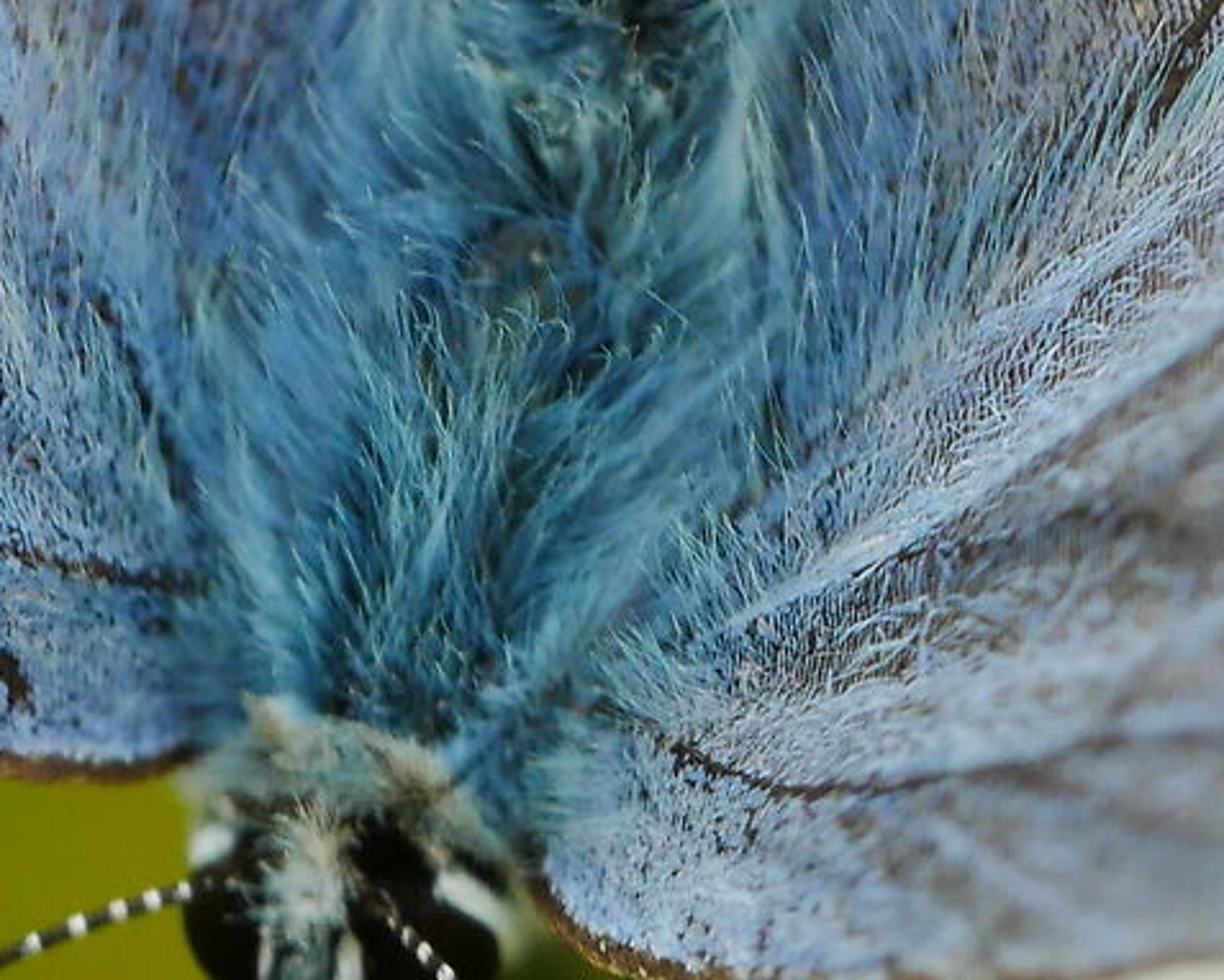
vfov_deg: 2.6
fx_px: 21346
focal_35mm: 589
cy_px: -95
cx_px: 372
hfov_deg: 3.3
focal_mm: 60
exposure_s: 1/125
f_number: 8
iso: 320
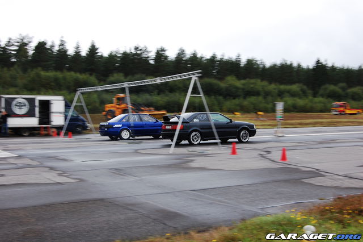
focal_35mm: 48
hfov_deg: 41.1
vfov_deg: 28.0
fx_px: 484
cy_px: 121
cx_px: 182
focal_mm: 32
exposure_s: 1/50
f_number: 11
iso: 200
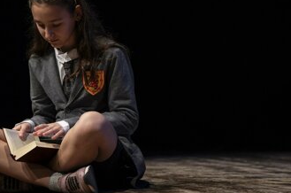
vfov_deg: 5.2
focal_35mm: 263
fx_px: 2122
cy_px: 86
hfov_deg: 7.8
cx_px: 84
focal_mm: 180
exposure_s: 1/250
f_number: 3.5
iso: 1000
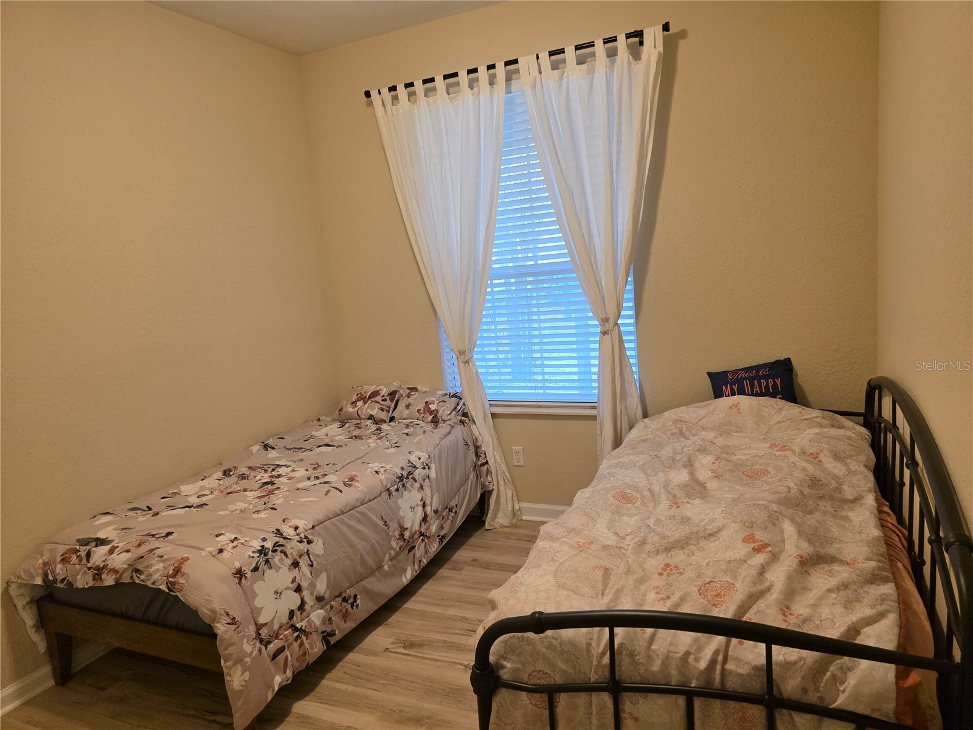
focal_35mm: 23
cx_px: 486
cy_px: 365
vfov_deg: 58.9
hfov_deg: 73.9
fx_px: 646
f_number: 1.7
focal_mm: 6.3
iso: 200
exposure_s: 1/120
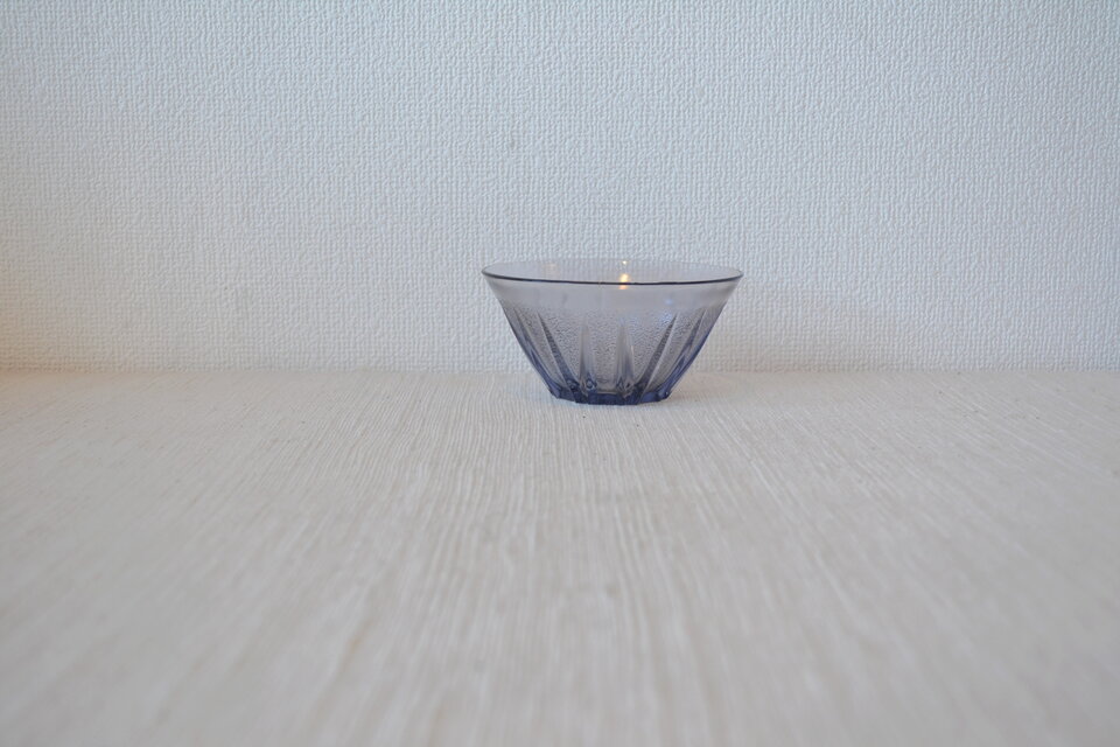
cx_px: 560
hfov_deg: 49.6
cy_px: 374
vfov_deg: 34.2
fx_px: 1213
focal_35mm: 39
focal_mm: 26
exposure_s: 1/60
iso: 400
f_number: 5
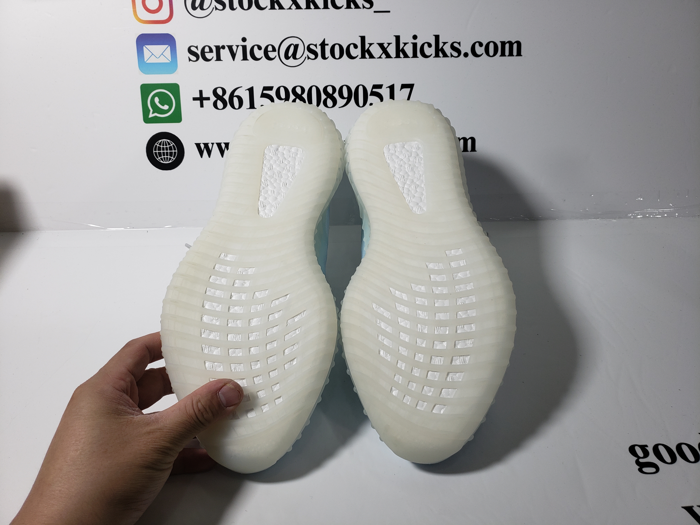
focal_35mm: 26
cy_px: 262
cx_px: 350
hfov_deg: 67.3
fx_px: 526
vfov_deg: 53.1
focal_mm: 4.3
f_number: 1.5
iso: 50
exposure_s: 1/583
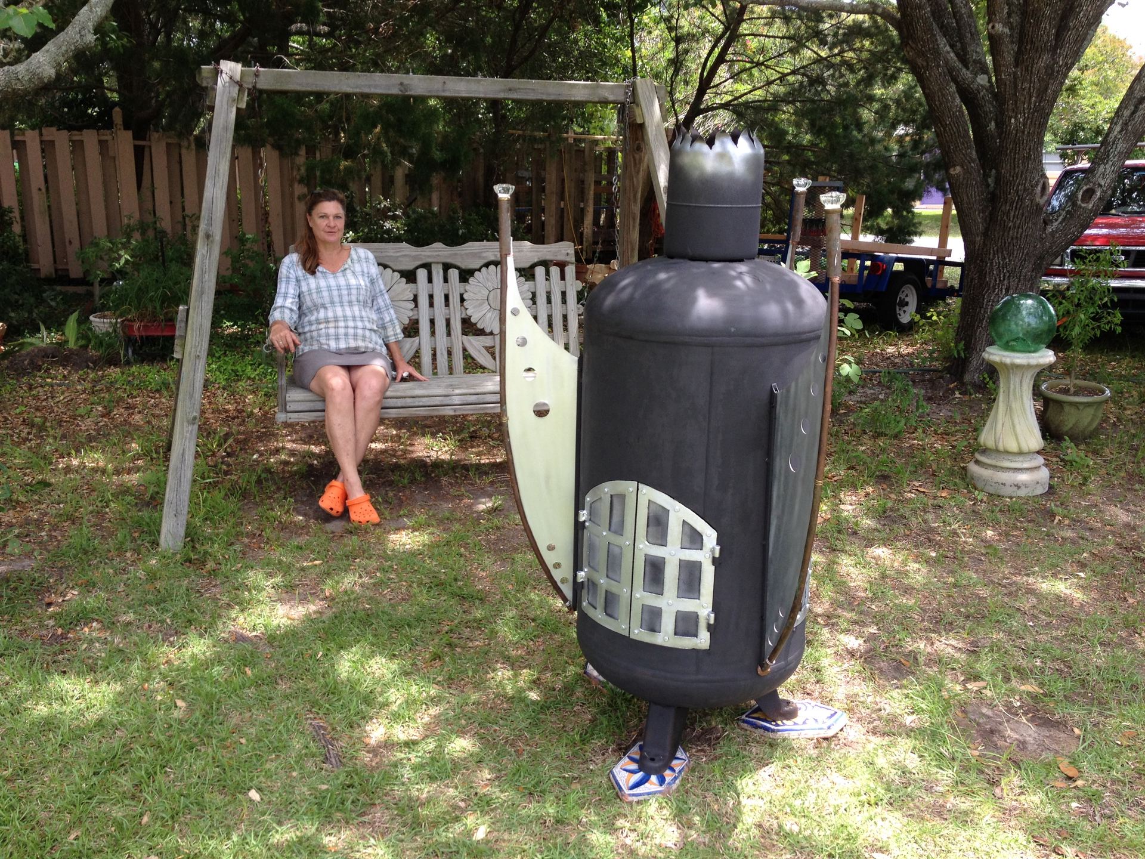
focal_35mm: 35
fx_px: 1158
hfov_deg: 52.6
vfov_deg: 40.7
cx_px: 572
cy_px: 430
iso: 50
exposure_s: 1/213
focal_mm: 4.28
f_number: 2.4
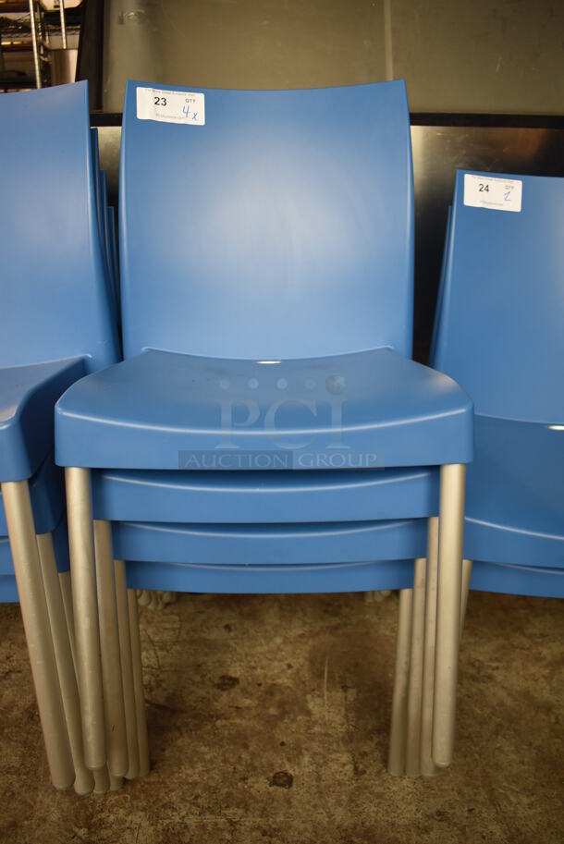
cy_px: 422
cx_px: 282
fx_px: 704
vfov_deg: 61.9
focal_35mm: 30
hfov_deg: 43.7
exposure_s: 1/200
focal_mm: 20
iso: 800
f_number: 3.5
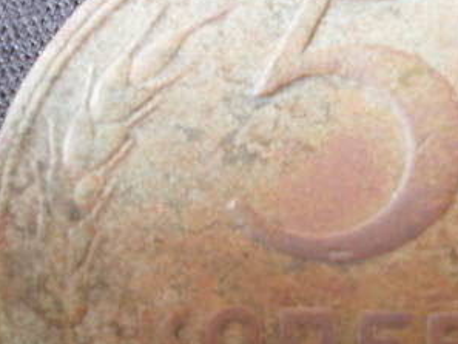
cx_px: 365
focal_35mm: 69
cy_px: 287
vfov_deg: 21.0
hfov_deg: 27.6
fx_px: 913
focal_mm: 5.8
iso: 160
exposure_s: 1/2
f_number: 3.1
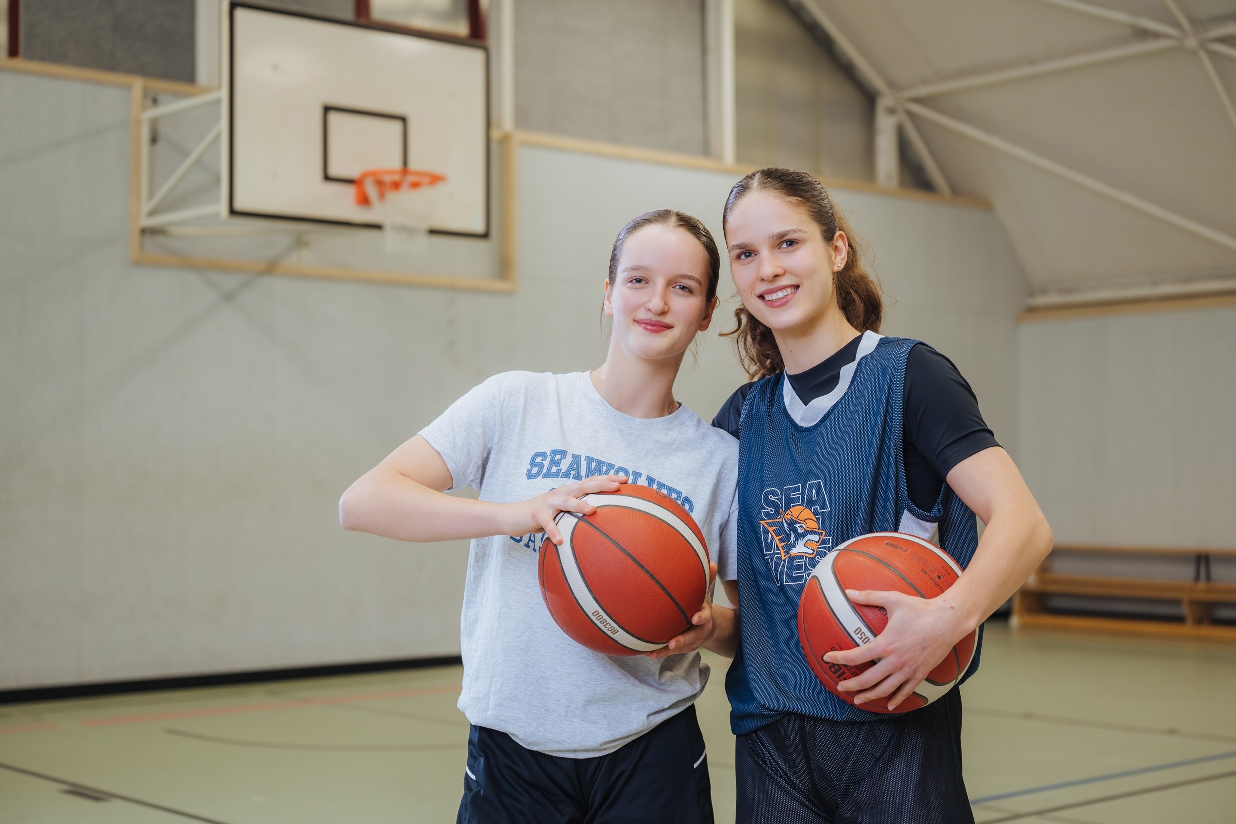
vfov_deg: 26.0
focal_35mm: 52
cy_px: 412
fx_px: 1785
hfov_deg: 38.2
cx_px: 618
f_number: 3.2
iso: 400
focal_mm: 52
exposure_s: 1/80
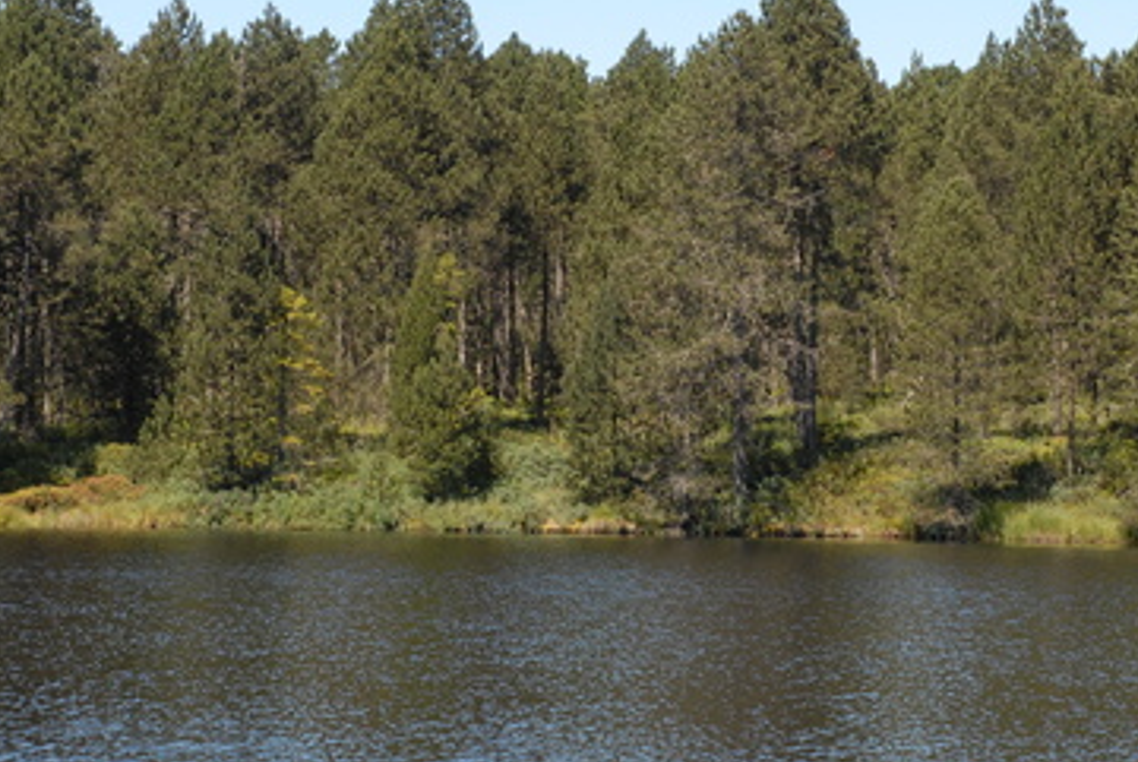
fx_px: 4747
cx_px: 689
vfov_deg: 9.2
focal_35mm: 150
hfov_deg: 13.7
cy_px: 319
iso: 200
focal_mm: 60
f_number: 8
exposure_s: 1/200
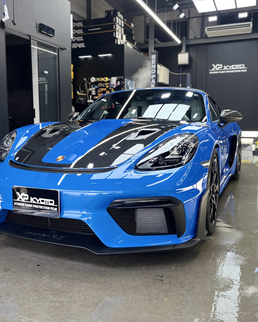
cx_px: 107
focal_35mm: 34
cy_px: 161
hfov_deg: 43.2
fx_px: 324
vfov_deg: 52.8
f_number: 1.6
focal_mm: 5.1
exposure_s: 1/120
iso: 64
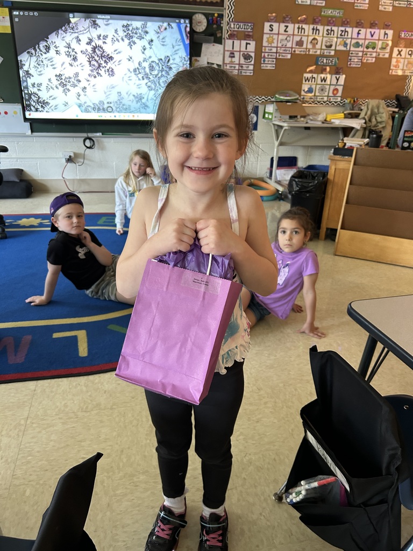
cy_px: 276
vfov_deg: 67.3
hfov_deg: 53.1
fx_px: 414
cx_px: 206
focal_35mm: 26
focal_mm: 5.7
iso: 250
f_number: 1.5
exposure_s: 1/60
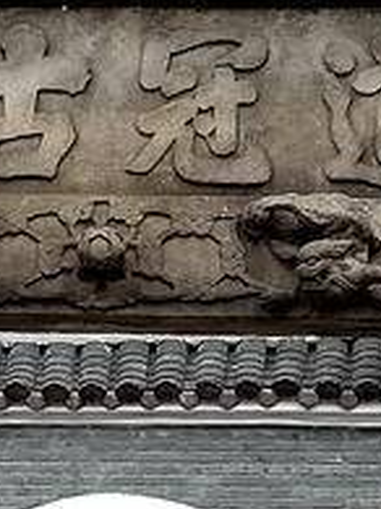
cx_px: -31
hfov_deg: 8.0
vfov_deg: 10.7
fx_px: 2718
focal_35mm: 185
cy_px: 296
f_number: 2.2
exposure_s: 1/206
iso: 50
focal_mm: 3.81
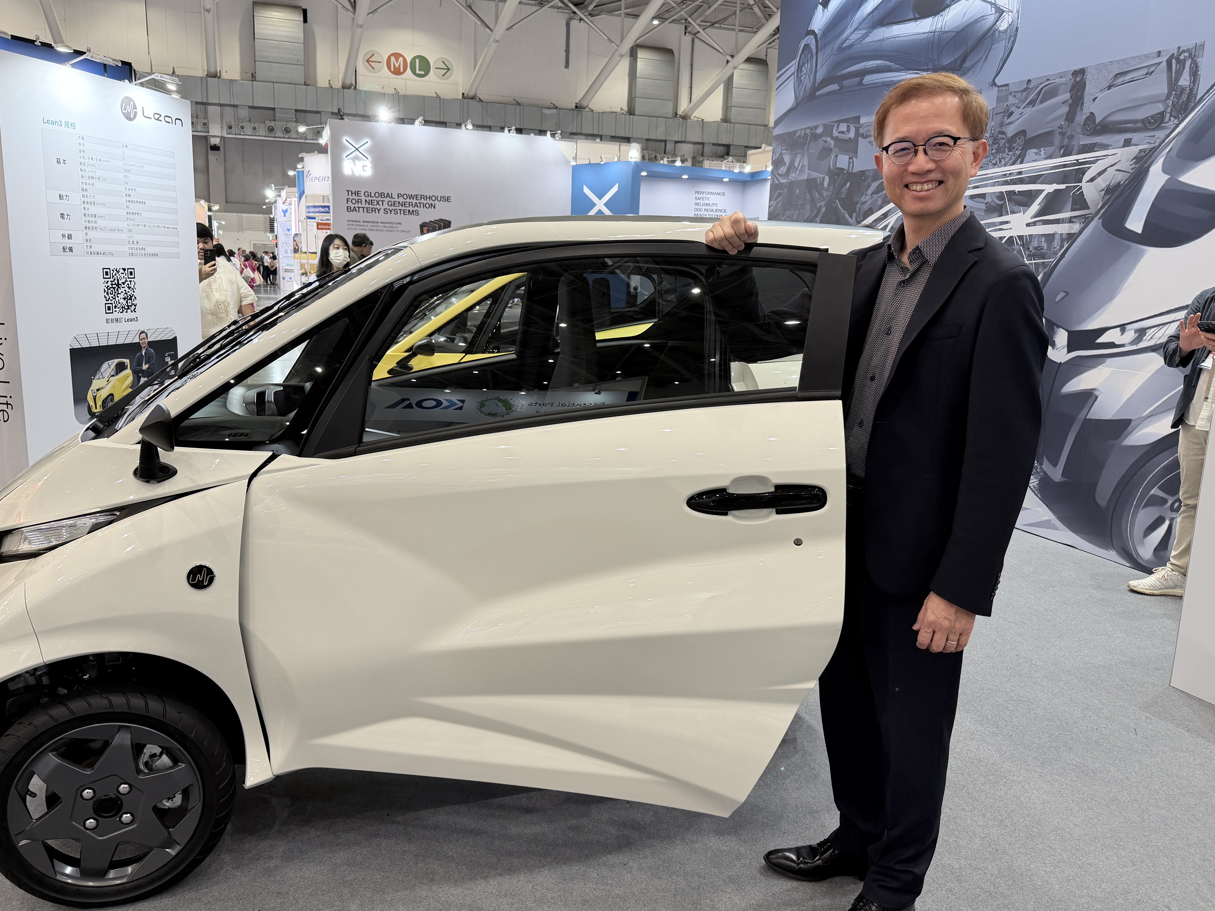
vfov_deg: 53.0
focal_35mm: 26
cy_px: 438
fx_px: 913
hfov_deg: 67.3
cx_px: 575
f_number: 1.78
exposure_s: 1/120
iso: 125
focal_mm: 6.76
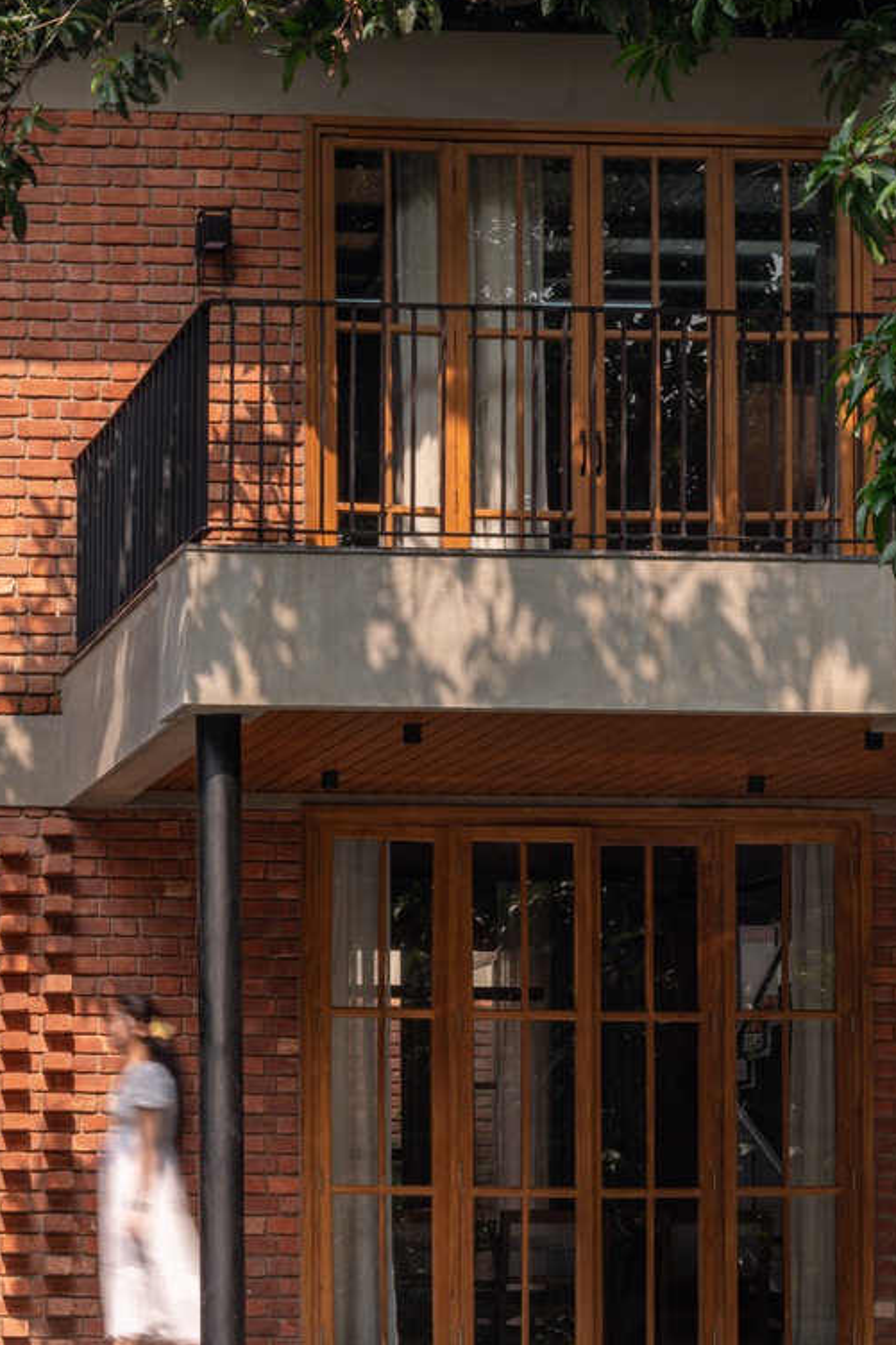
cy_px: 581
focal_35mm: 93
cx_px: 314
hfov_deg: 14.7
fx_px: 3473
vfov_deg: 21.9
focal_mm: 70
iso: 100
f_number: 22
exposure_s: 1/5
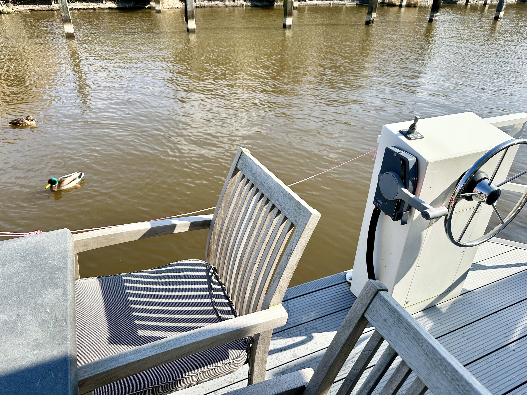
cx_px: 264
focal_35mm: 24
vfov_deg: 56.8
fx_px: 365
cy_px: 198
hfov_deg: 71.6
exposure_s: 1/2353
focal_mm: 6.86
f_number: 1.78
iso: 80
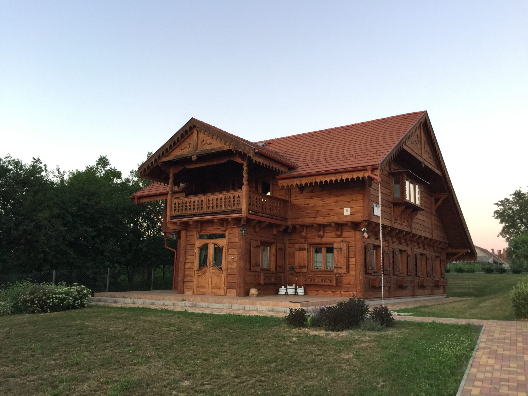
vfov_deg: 48.2
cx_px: 264
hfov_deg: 61.7
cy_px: 198
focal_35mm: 29
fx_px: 442
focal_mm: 4.15
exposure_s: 1/33
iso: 50
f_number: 2.2
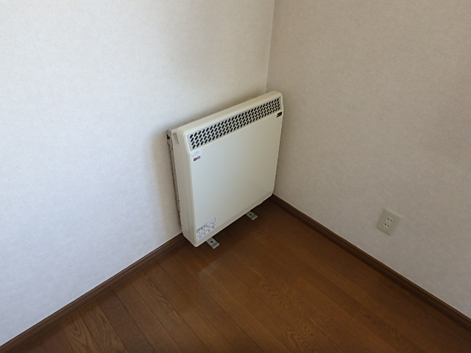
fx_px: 286
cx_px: 236
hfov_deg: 79.0
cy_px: 176
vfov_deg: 63.4
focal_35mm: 21
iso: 200
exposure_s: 1/40
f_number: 3.5
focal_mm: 3.7
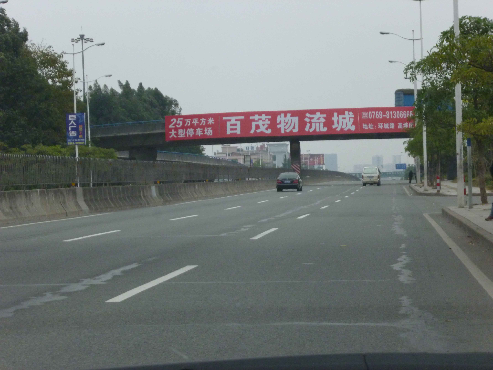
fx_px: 1595
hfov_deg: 17.6
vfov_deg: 13.2
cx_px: 246
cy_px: 185
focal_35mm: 112
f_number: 6.5
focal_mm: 20
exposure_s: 1/80
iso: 400
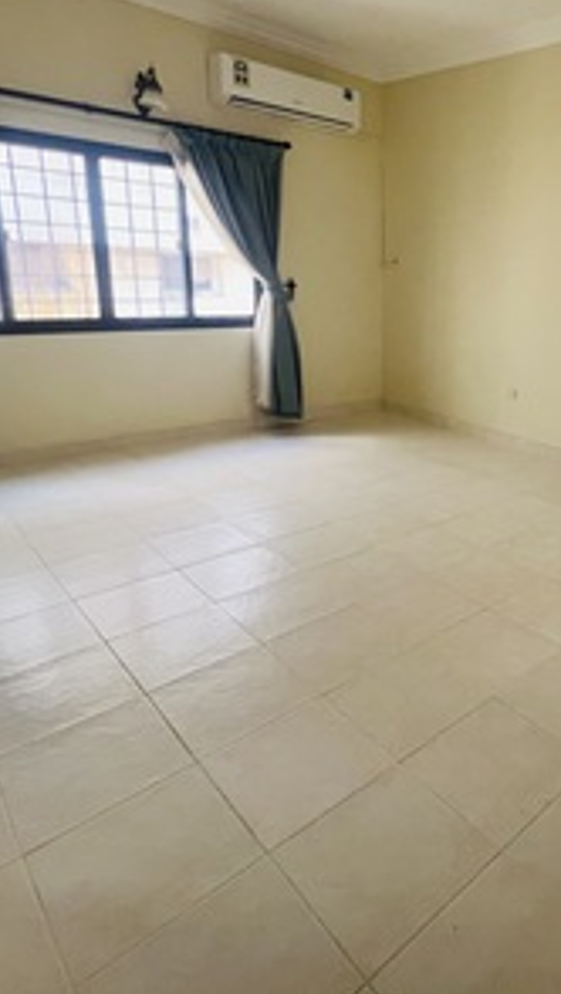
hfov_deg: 46.7
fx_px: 580
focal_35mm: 22
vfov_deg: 80.6
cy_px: 424
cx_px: 502
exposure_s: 1/60
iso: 400
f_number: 1.8
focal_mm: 1.57
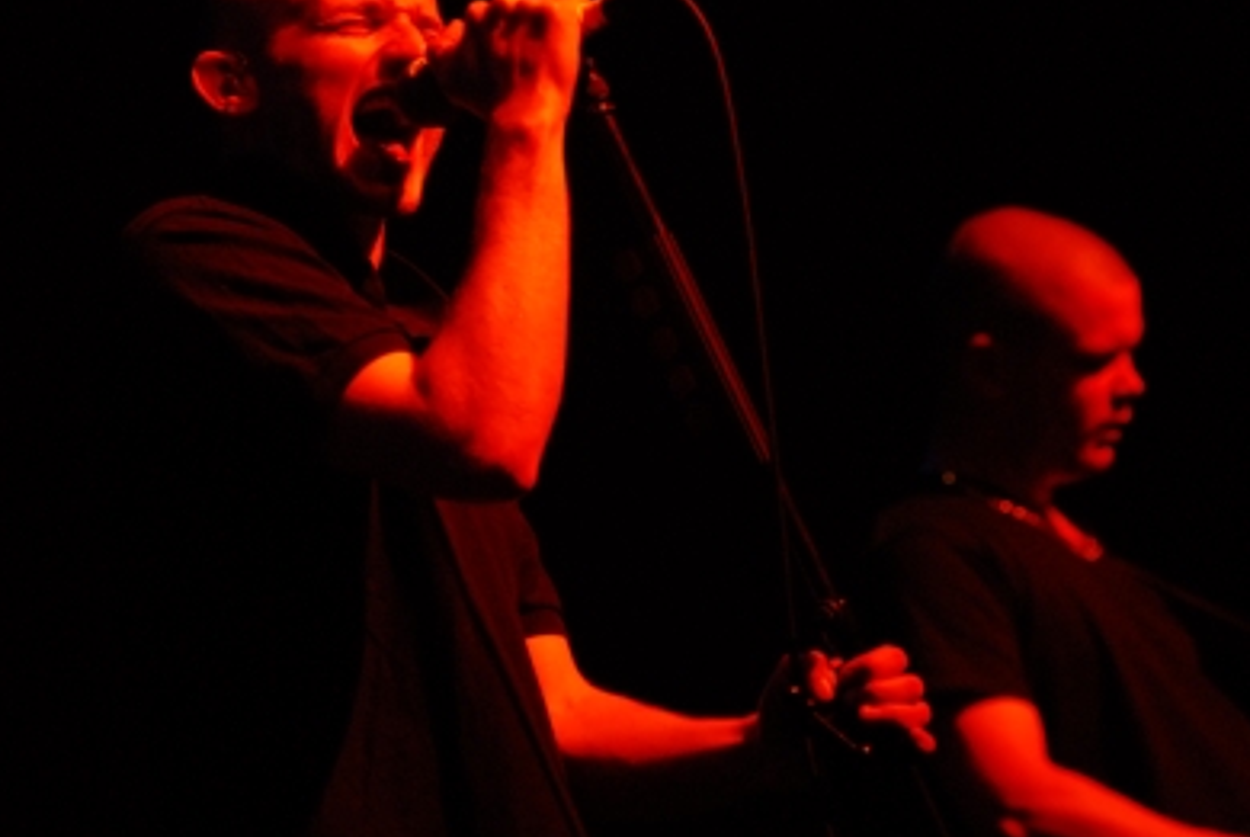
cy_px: 313
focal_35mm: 296
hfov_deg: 7.0
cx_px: 625
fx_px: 10278
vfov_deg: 4.7
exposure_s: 1/125
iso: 640
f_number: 4
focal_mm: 145
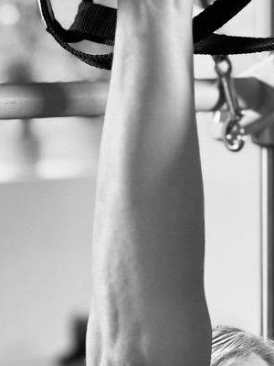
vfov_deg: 10.0
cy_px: 349
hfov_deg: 7.5
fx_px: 2079
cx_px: 280
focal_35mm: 197
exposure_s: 1/30
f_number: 2.8
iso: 320
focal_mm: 9
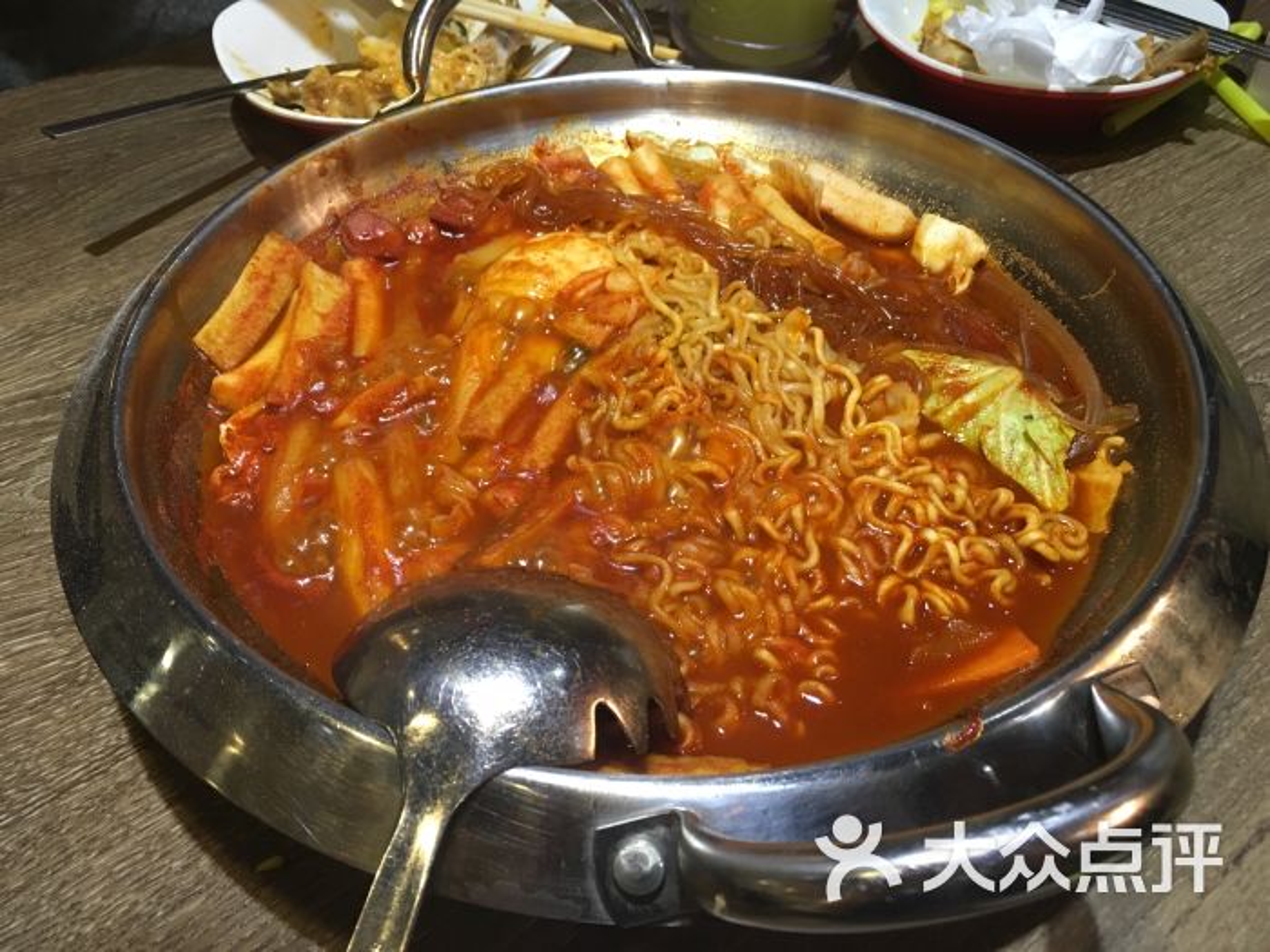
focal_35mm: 29
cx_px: 635
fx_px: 1064
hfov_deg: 61.7
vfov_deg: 48.2
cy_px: 476
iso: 160
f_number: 2.2
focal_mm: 4.15
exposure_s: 1/33
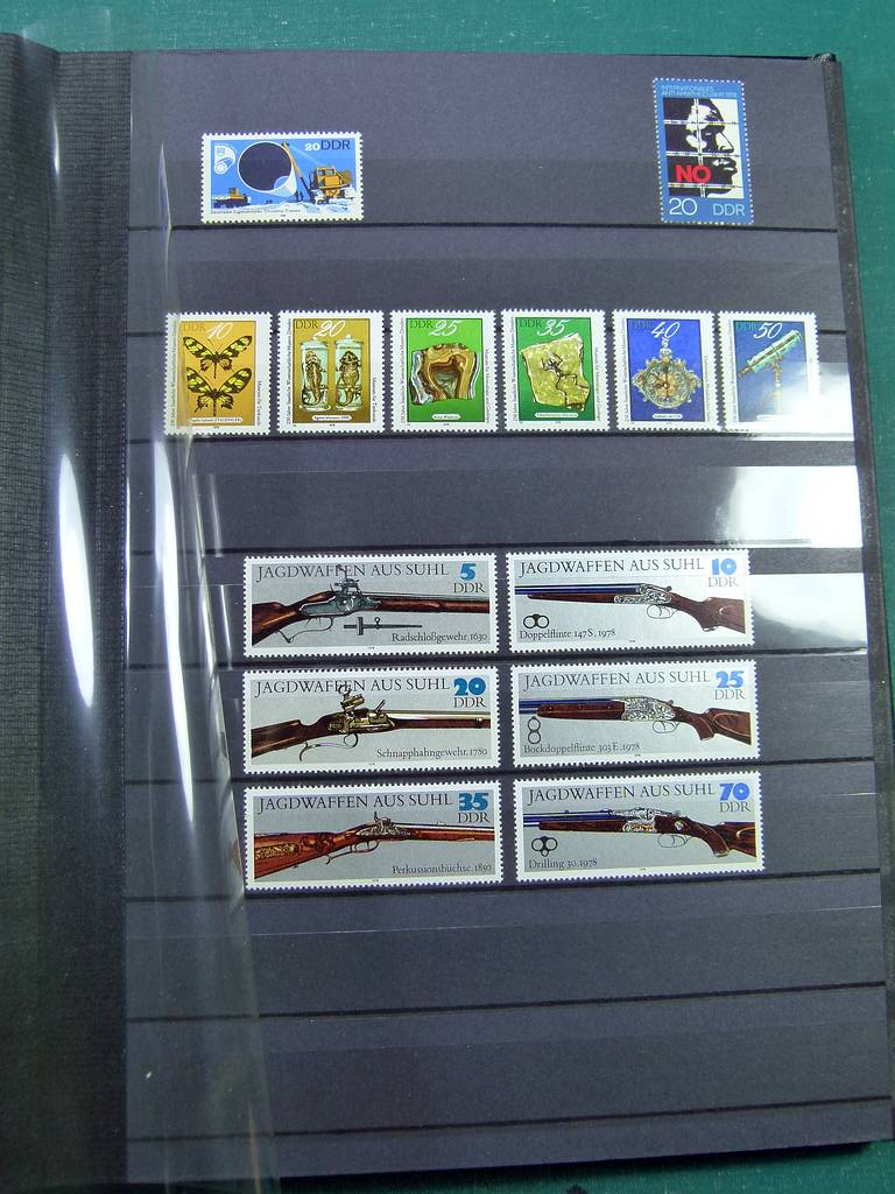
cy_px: 597
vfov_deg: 54.0
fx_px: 1172
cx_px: 448
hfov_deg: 41.8
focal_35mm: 34
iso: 160
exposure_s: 1/60
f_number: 3
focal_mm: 6.2
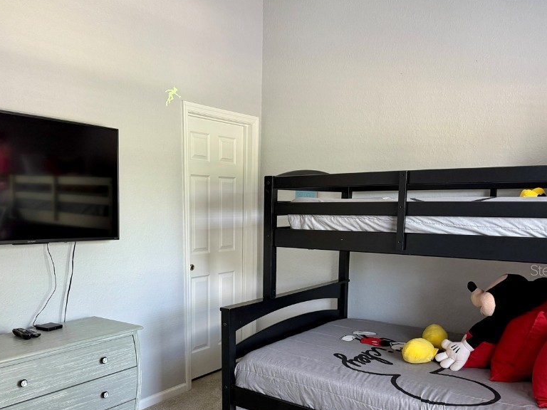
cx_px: 233
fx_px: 506
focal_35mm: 32
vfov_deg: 43.6
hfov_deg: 56.6
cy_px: 270
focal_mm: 6.76
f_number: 1.78
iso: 200
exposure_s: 1/64
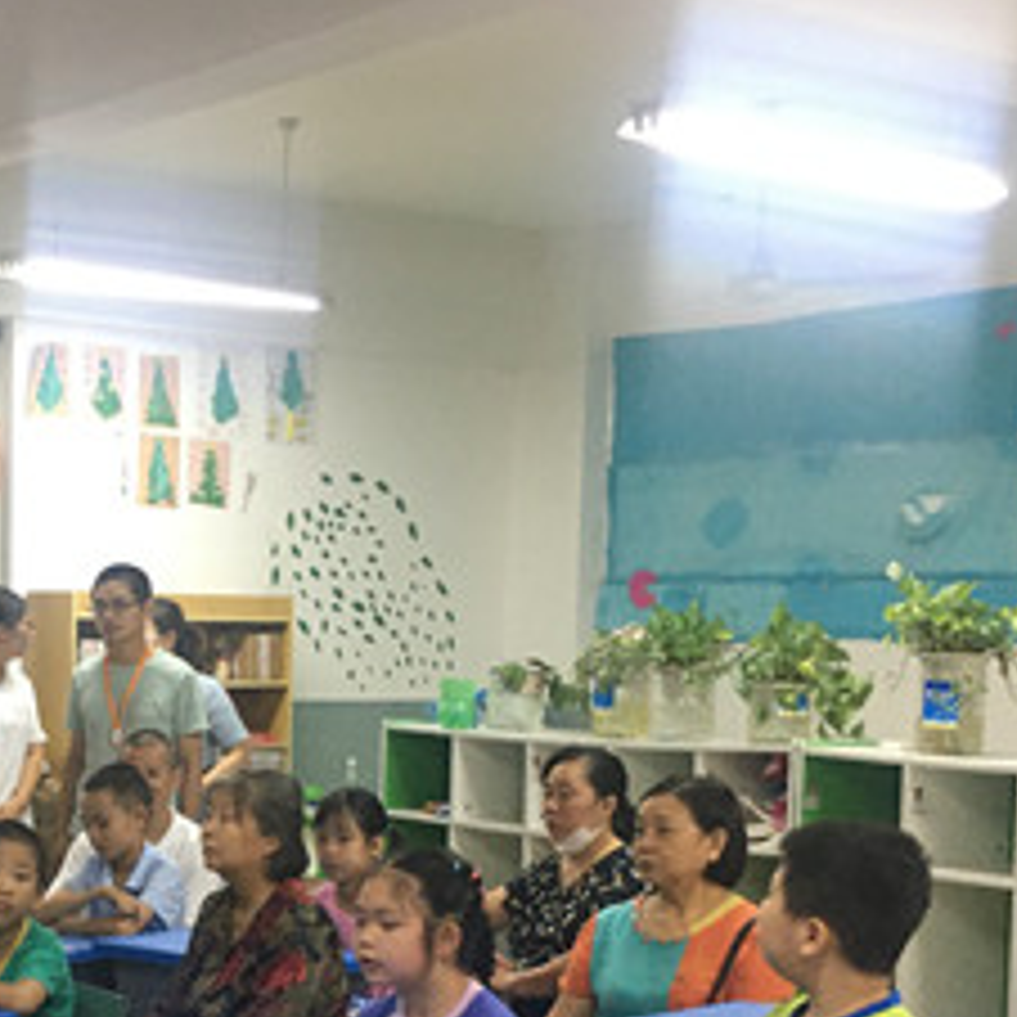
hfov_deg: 24.3
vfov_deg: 25.0
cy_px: 806
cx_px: 18
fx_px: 2260
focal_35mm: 68
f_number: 2.2
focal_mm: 4.15
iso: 200
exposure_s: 1/33
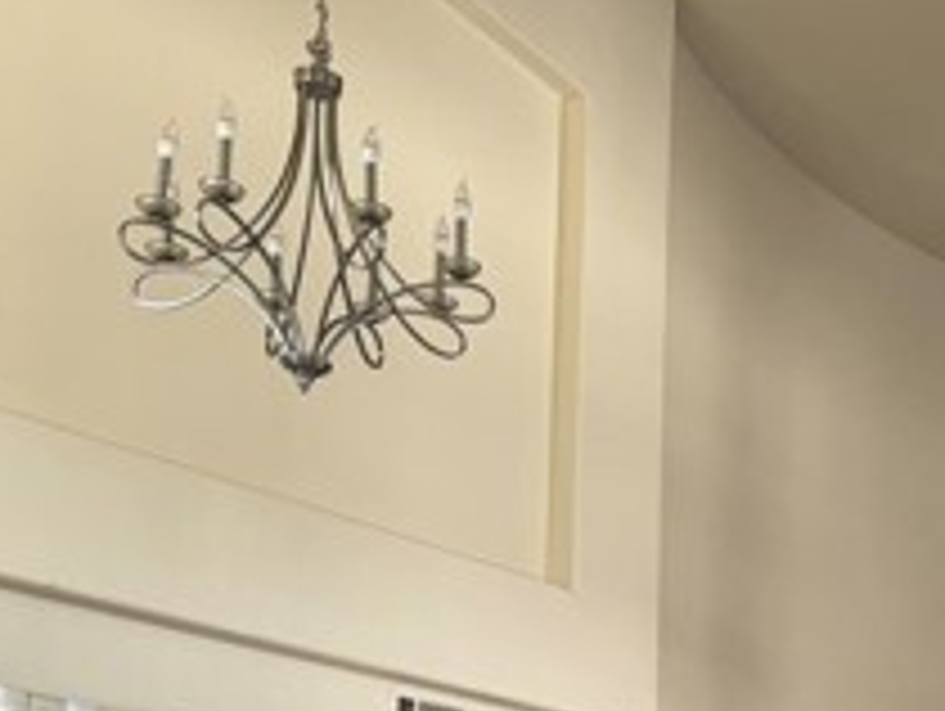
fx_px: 1995
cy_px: 945
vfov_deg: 18.7
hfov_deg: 23.2
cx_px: 1269
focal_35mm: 73
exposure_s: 1/121
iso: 100
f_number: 1.78
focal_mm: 6.76
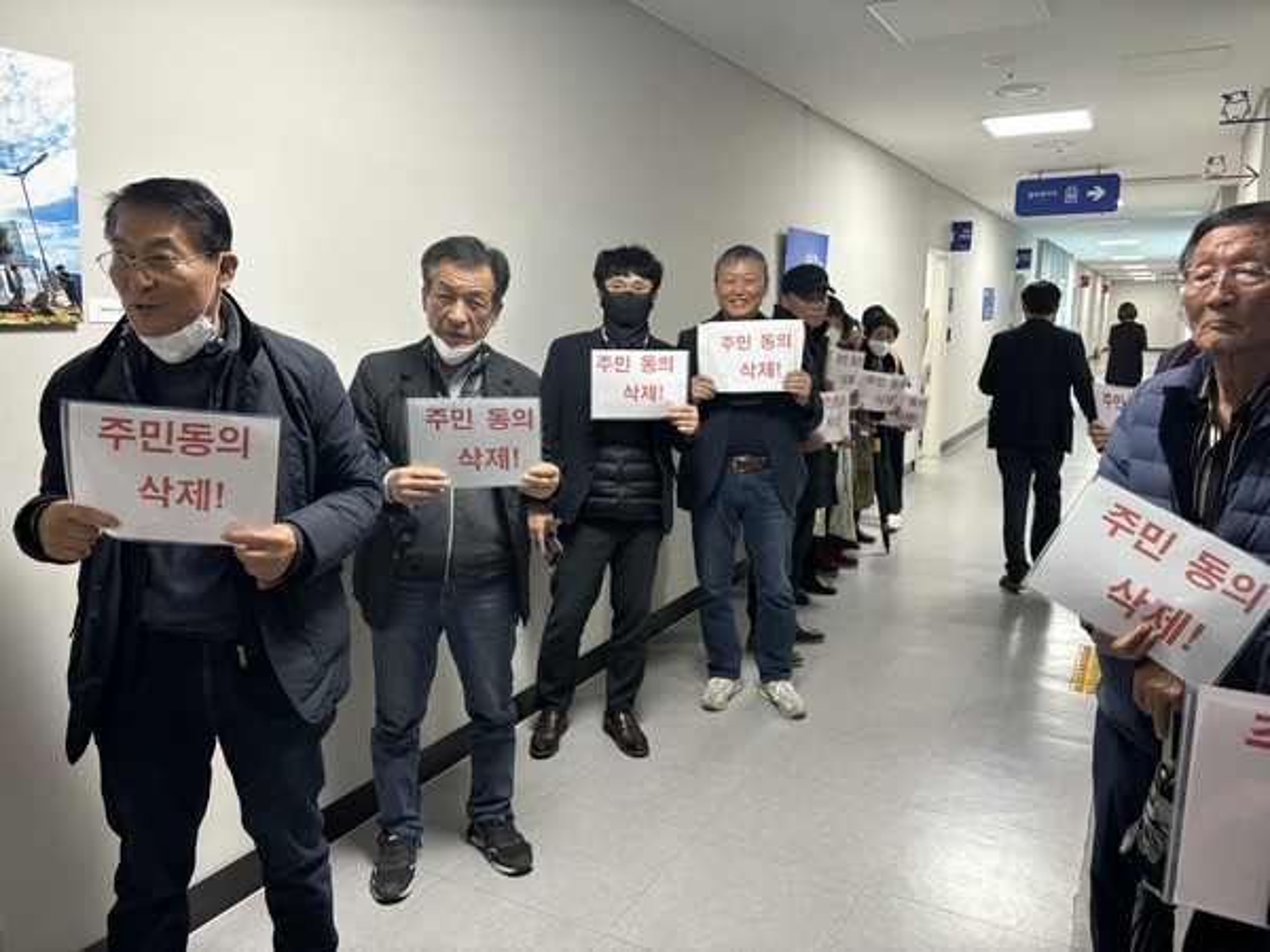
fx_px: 954
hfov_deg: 67.3
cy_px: 476
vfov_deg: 53.1
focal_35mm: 26
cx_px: 635
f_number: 1.6
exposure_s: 1/60
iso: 125
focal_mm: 5.96
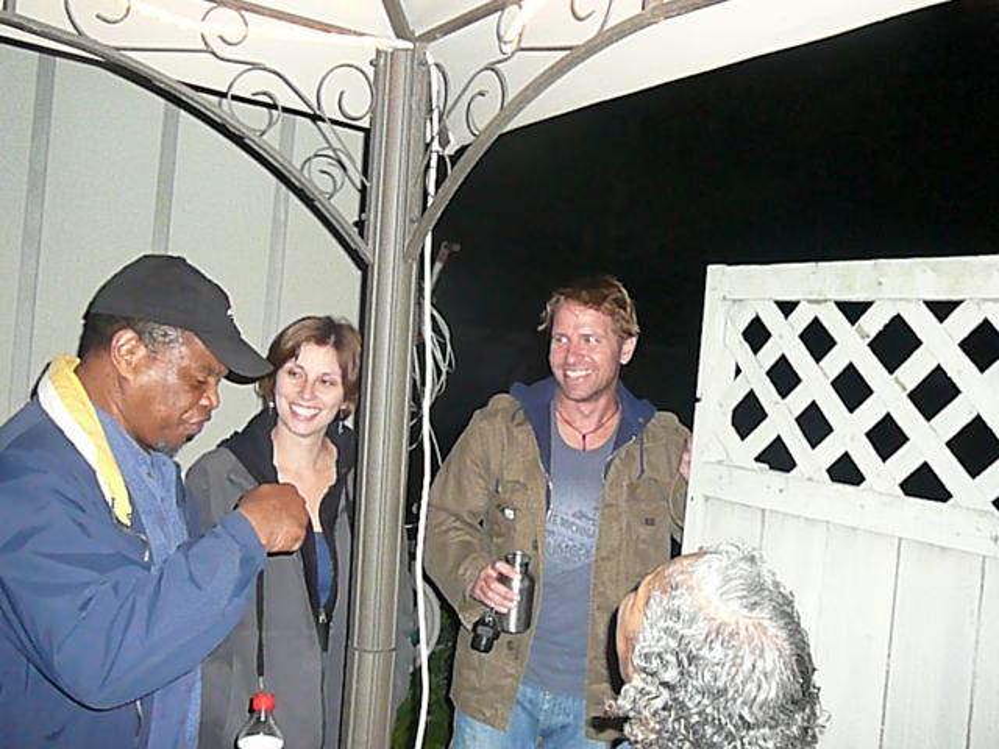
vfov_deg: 40.7
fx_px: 1010
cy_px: 374
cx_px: 500
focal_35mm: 35
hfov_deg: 52.6
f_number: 2.8
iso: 800
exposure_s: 1/30
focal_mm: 5.2
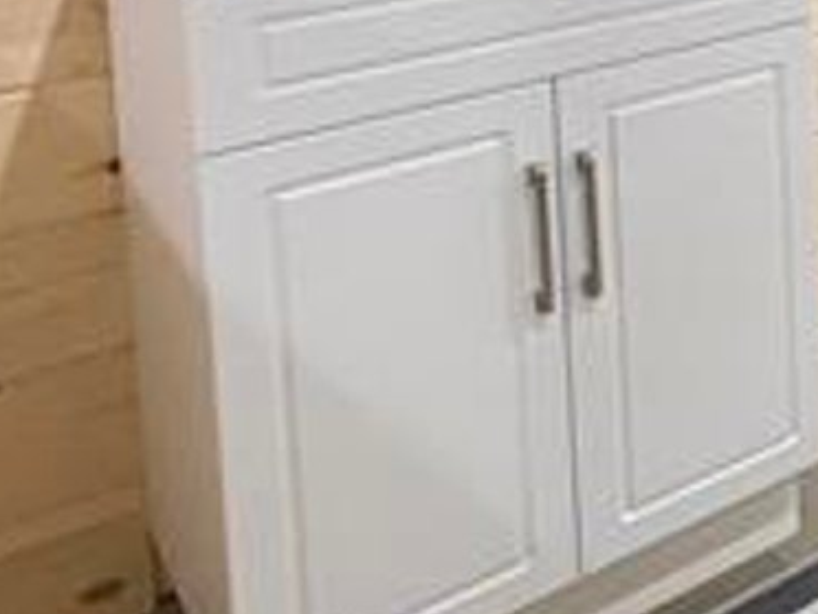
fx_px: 1347
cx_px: 1386
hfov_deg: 22.9
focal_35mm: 57
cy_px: -261
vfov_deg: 22.0
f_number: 2.2
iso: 250
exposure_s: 1/120
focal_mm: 2.22
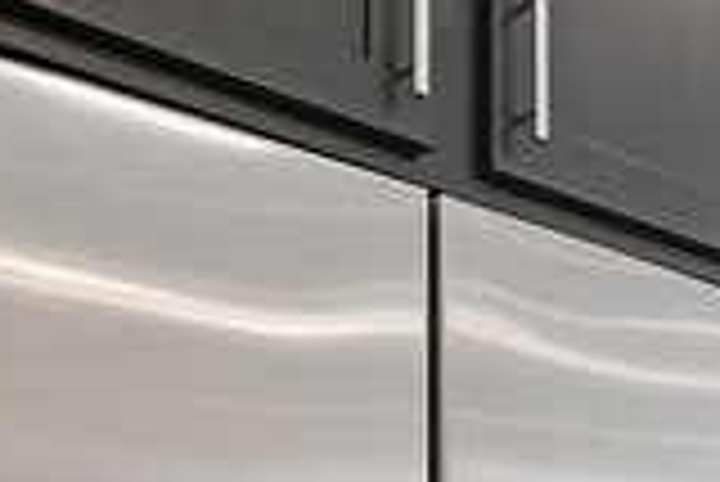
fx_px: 1361
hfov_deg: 23.4
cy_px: 773
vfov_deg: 17.5
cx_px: 1094
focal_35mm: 68
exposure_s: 1/8
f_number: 9
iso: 100
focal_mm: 17
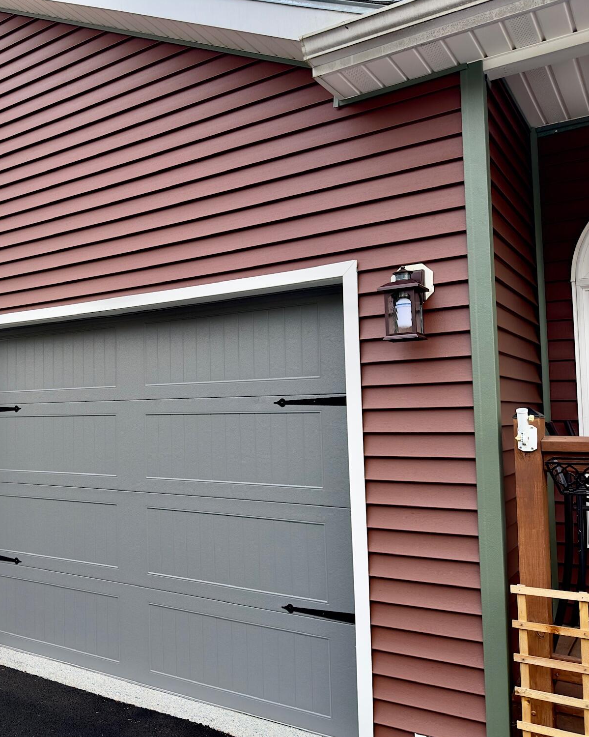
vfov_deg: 55.7
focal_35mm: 32
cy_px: 374
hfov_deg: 43.7
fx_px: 697
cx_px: 120
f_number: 1.78
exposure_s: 1/142
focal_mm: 6.86
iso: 64
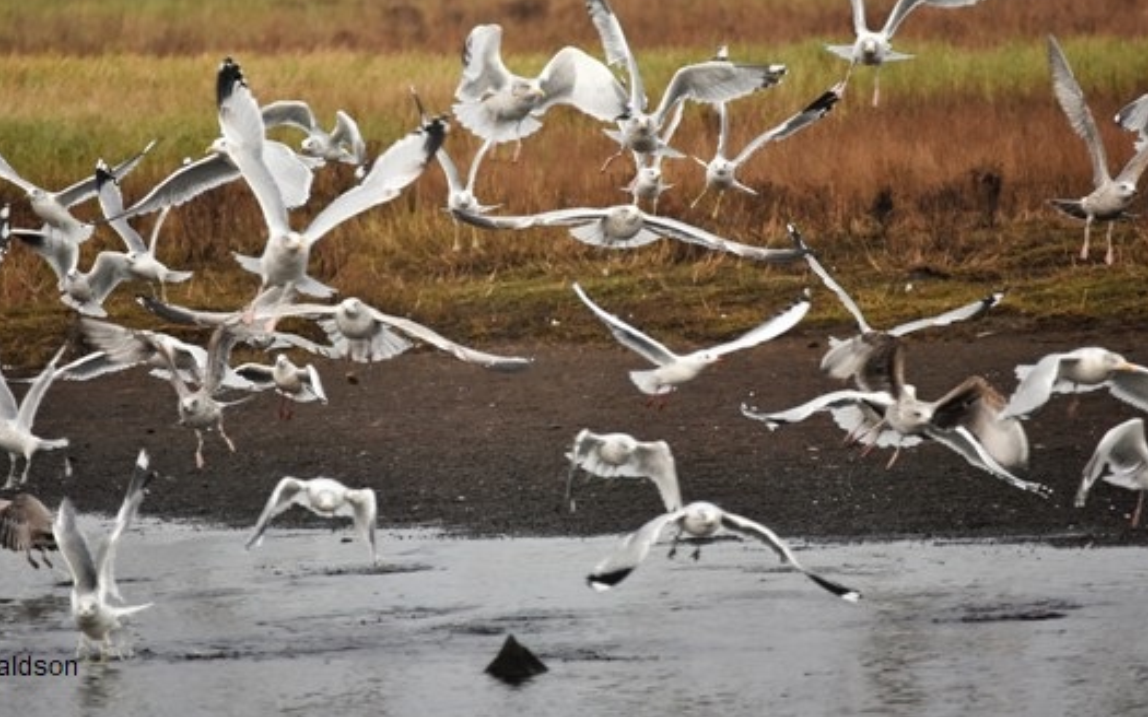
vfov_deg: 2.3
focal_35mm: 559
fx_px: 17487
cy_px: 257
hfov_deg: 3.8
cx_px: 507
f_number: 5.6
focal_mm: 300
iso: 1000
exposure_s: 1/1250
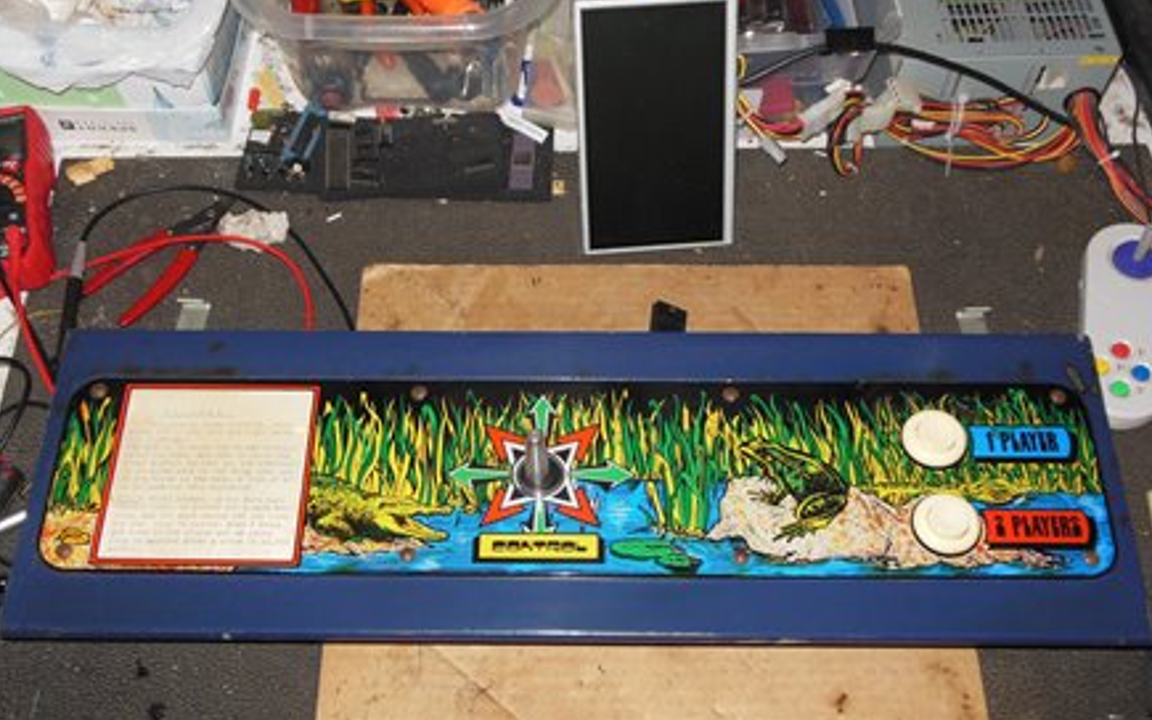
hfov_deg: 54.0
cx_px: 580
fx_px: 1130
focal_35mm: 36
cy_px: 416
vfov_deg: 35.3
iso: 200
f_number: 3.5
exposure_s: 1/30
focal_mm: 6
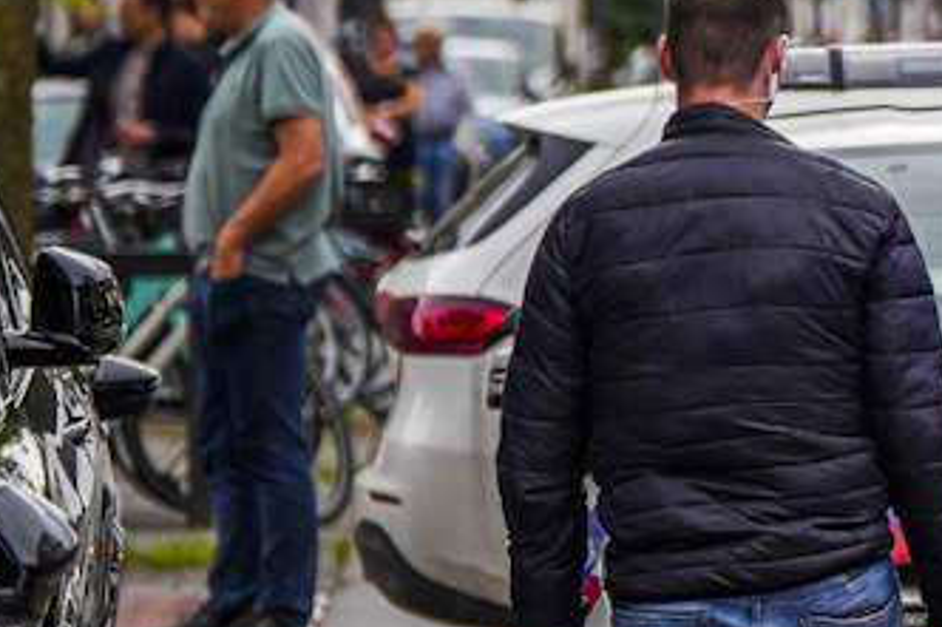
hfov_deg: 3.4
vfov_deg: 2.3
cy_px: -153
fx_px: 15744
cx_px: 2432
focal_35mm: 602
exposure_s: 1/320
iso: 100
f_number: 2.8
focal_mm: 104
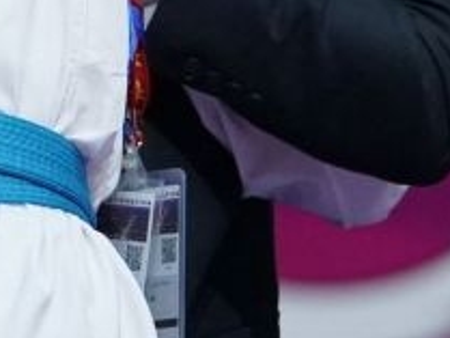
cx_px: 86
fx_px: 21527
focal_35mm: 1655
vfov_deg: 0.9
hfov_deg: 1.2
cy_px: -54
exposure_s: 1/1000
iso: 4000
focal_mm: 200
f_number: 2.8
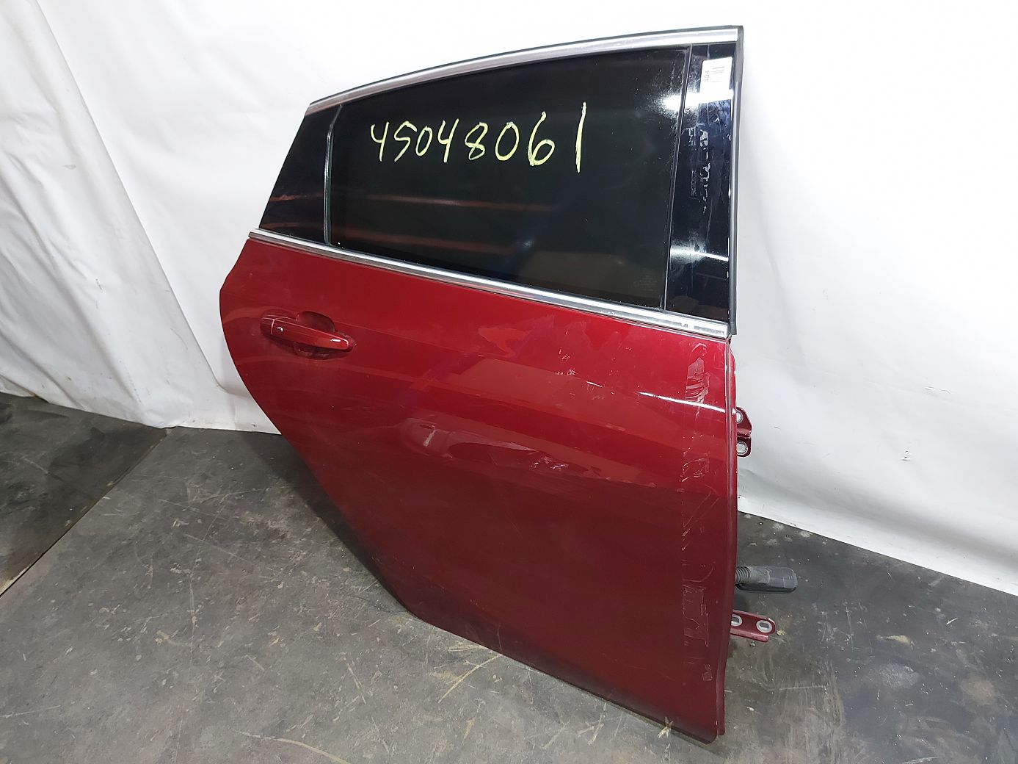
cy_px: 382
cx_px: 509
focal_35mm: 24
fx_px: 706
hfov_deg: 71.6
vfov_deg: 56.8
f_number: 1.8
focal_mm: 5.23
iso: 200
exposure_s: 1/25
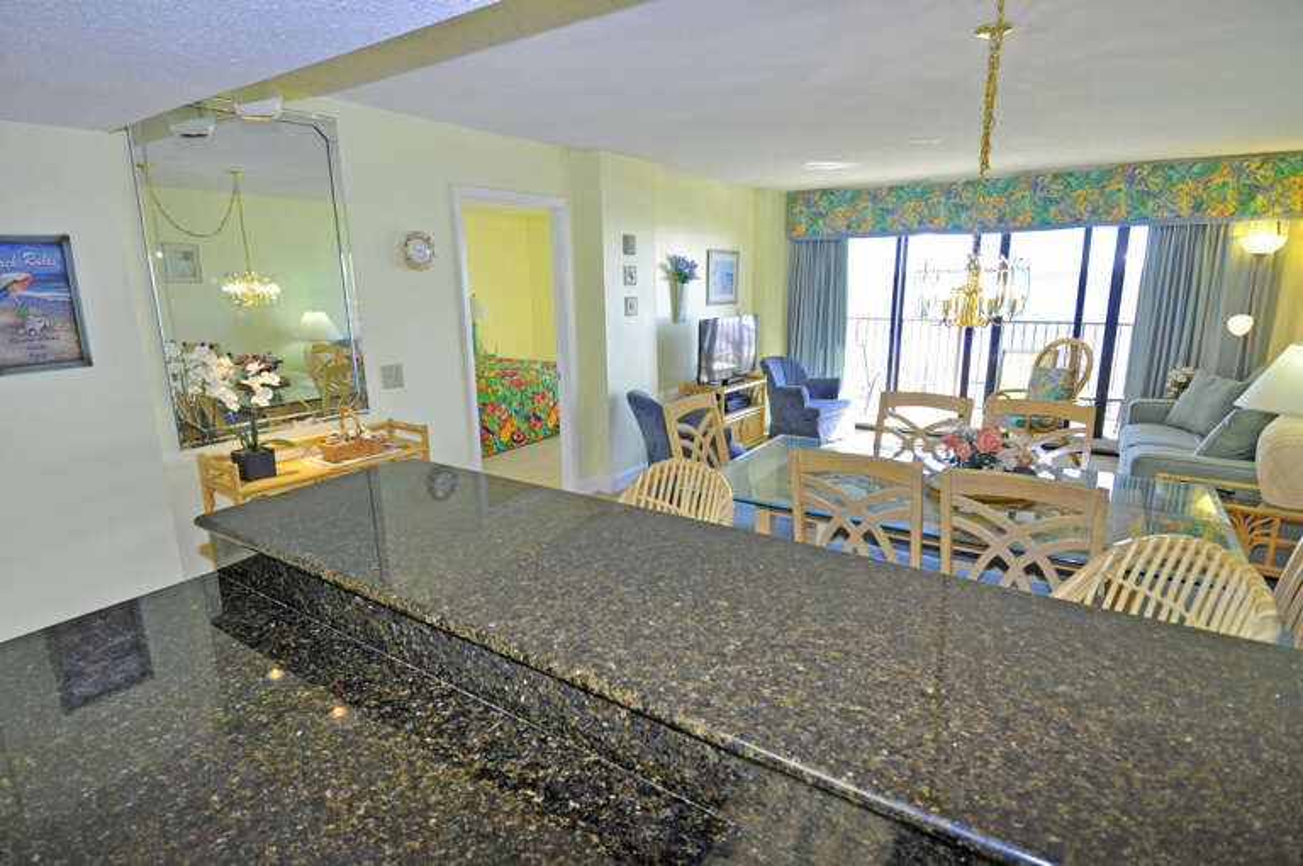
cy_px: 433
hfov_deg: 90.1
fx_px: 651
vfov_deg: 67.2
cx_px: 652
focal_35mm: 18
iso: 400
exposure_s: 1/125
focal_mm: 12
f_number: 5.6
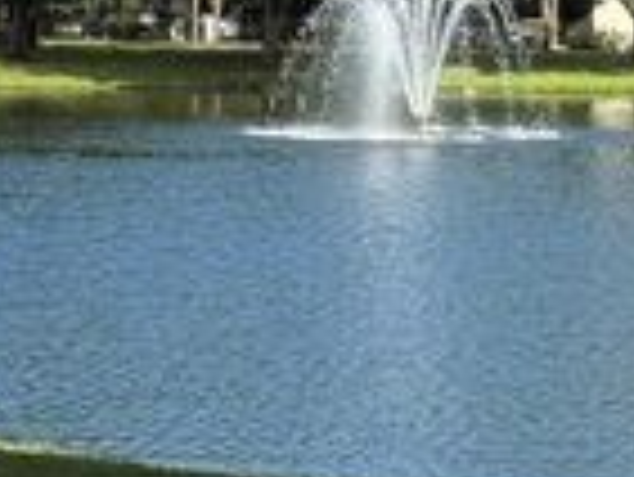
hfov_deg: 11.6
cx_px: 126
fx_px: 3116
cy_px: 155
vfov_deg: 8.7
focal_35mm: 170
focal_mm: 6.76
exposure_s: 1/3534
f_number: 1.78
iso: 64
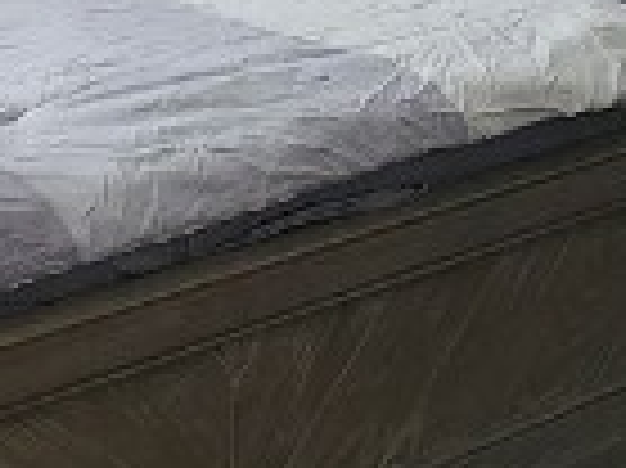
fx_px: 1735
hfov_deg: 19.4
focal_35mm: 96
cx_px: -108
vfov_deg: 14.2
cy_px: -266
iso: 64
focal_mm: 2.2
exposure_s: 1/60
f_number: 2.2
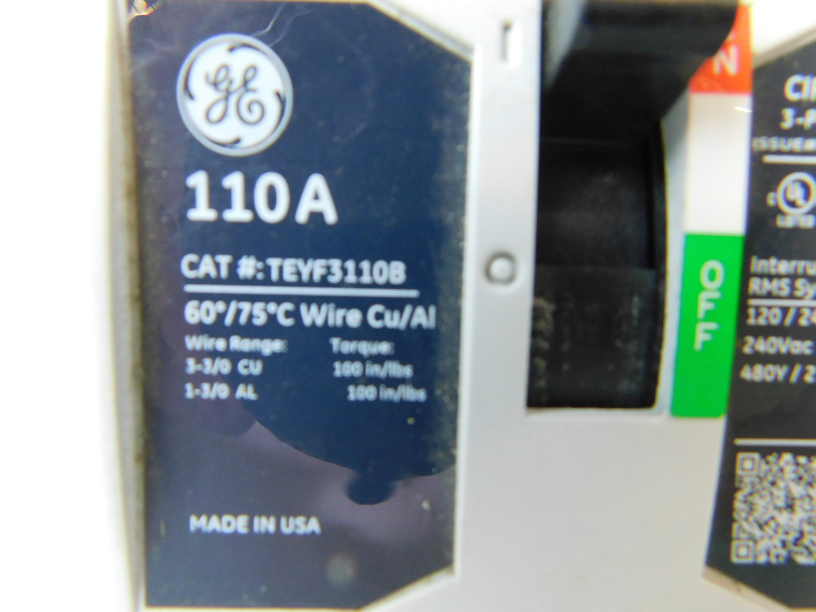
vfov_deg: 58.9
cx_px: 408
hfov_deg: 73.9
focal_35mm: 23
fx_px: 542
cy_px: 306
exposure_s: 1/25
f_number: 3
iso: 400
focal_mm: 4
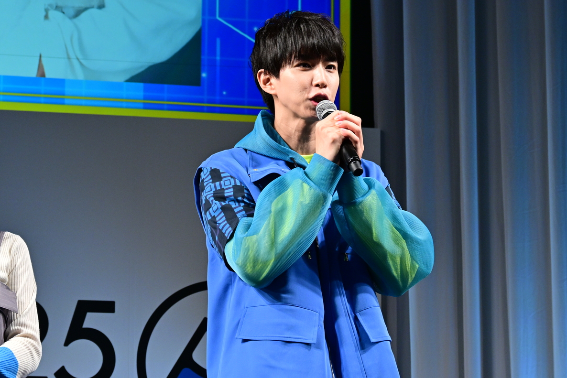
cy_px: 206
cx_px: 319
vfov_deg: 10.1
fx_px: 2142
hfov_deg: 15.1
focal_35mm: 136
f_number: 6.3
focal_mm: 80
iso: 1000
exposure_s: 1/250
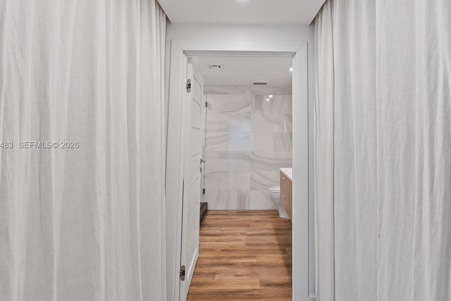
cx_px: 251
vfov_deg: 61.9
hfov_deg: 83.7
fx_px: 251
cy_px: 145
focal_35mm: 20
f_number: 5
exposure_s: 1/15
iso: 400
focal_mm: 16
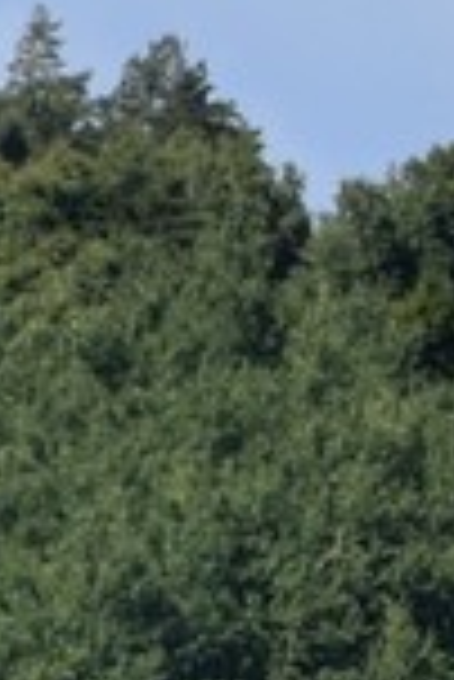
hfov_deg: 0.7
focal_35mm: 1904
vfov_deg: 1.1
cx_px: 3124
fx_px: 35932
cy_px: 1301
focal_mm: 180
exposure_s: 1/640
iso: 200
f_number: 8
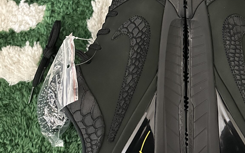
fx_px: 381
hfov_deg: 35.1
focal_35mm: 57
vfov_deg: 20.0
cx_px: 177
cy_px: -68
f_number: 1.78
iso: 1000
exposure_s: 1/33
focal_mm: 6.86
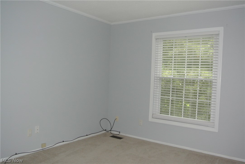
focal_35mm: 30
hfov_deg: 61.9
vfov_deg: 43.7
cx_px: 122
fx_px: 204
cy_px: 82
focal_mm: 11.4
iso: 800
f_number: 3.5
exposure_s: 1/60
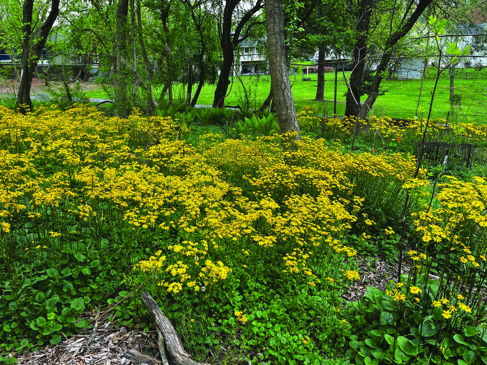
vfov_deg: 53.1
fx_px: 366
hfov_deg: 67.3
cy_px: 182
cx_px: 244
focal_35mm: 26
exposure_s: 1/705
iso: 50
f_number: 1.6
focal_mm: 5.1
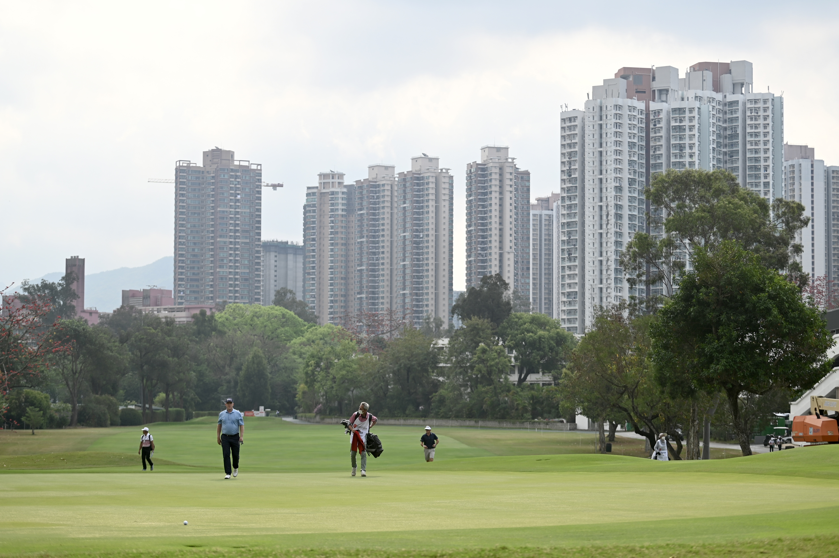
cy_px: 279
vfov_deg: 16.6
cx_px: 420
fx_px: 1910
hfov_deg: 24.8
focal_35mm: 82
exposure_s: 1/2000
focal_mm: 82
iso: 200
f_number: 3.2
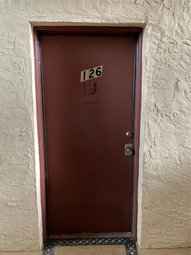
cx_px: 96
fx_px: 206
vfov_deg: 63.4
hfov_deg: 49.7
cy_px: 128
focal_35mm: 28
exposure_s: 1/30
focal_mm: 3.99
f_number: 1.8
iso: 400
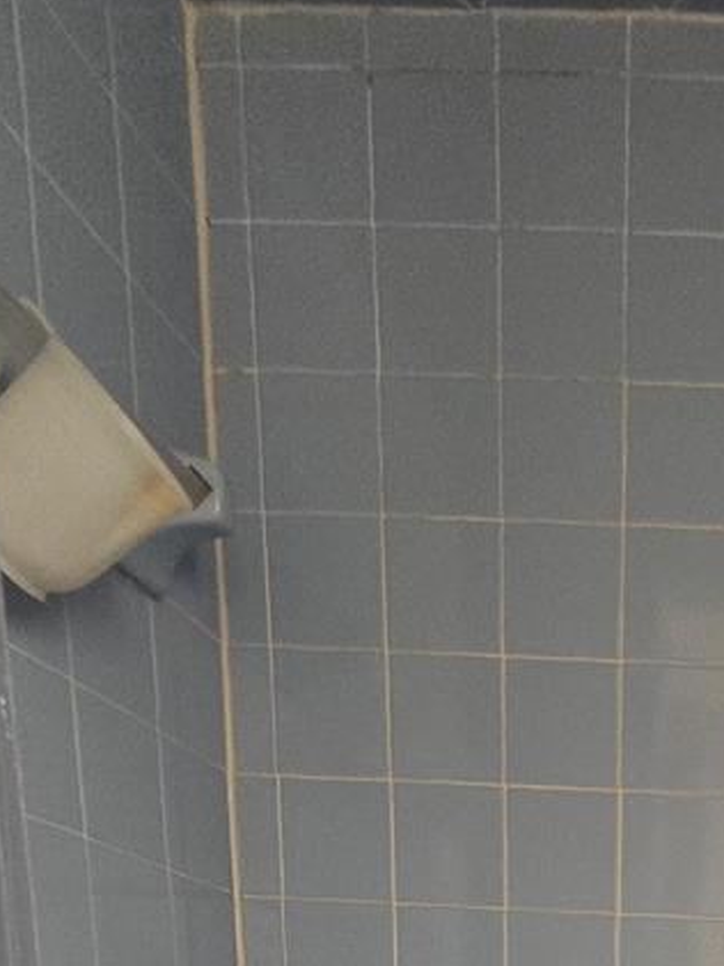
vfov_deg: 32.1
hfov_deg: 33.1
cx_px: 820
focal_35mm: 37
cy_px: 1353
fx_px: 1033
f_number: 1.9
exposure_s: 1/60
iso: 1000
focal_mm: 2.2
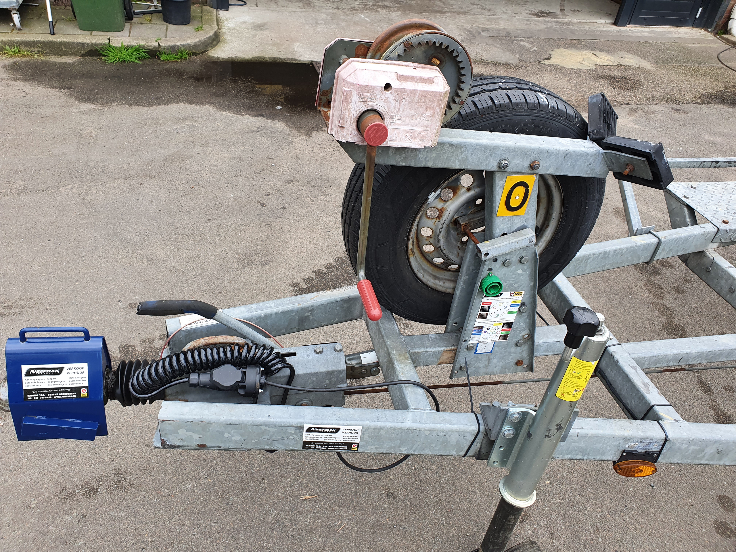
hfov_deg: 67.3
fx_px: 553
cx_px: 368
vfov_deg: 53.1
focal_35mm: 26
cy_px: 276
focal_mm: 4.32
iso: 50
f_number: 2.4
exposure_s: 1/199
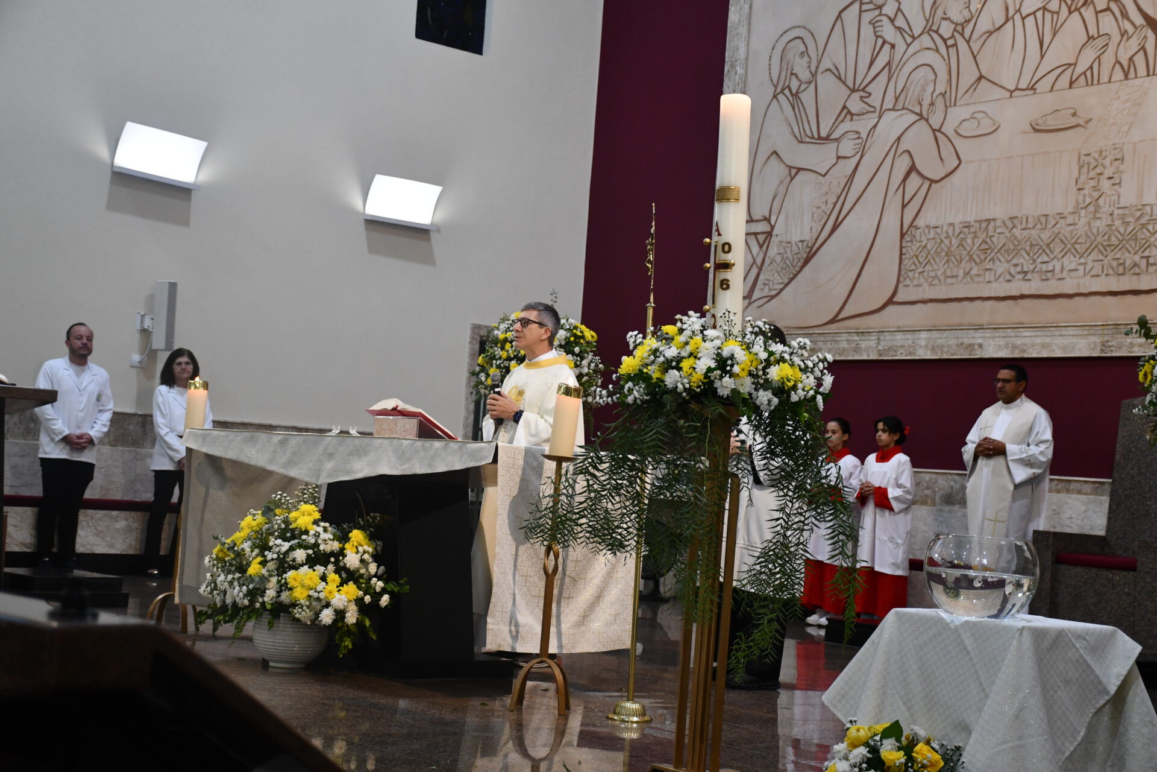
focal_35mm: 57
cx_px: 578
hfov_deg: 35.1
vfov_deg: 23.8
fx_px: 1832
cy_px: 386
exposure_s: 1/125
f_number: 4.2
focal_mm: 38
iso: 1600
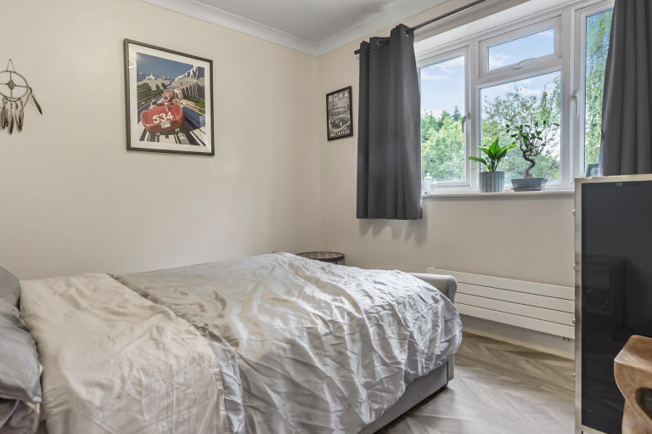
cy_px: 222
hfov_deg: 83.9
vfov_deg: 61.9
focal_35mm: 20
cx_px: 303
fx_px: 362
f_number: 6.3
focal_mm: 15
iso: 400
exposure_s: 1/60
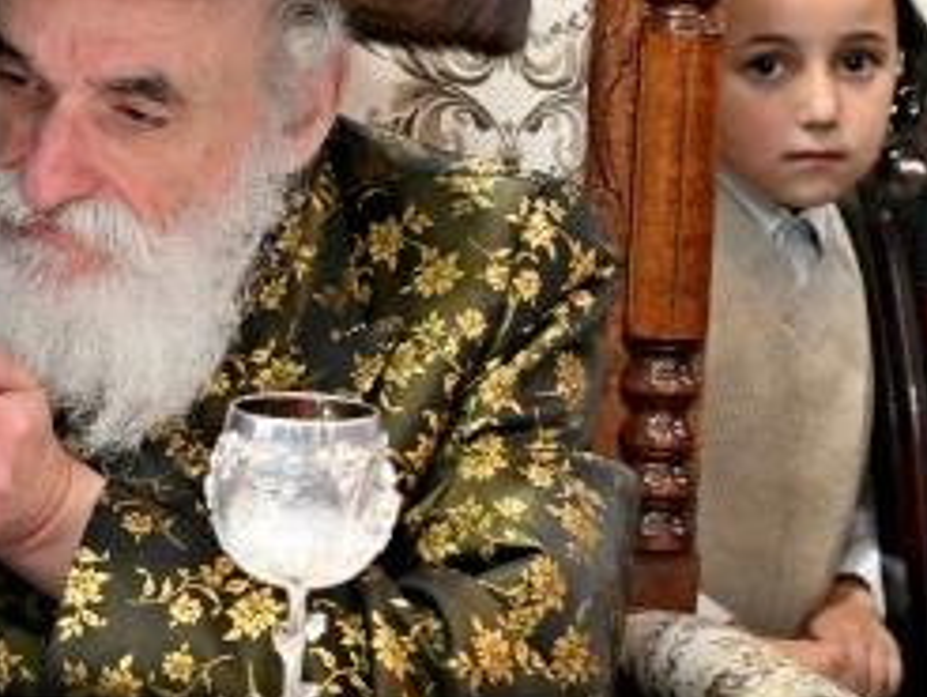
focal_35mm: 134
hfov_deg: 14.3
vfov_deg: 11.0
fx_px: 3592
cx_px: -170
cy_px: 134
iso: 640
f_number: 4
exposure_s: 1/200
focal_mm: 33.5
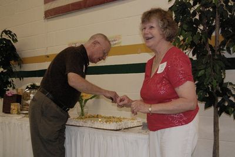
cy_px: 78
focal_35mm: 45
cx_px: 118
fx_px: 294
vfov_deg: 29.8
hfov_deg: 43.6
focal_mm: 30
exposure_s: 1/100
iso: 1600
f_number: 5
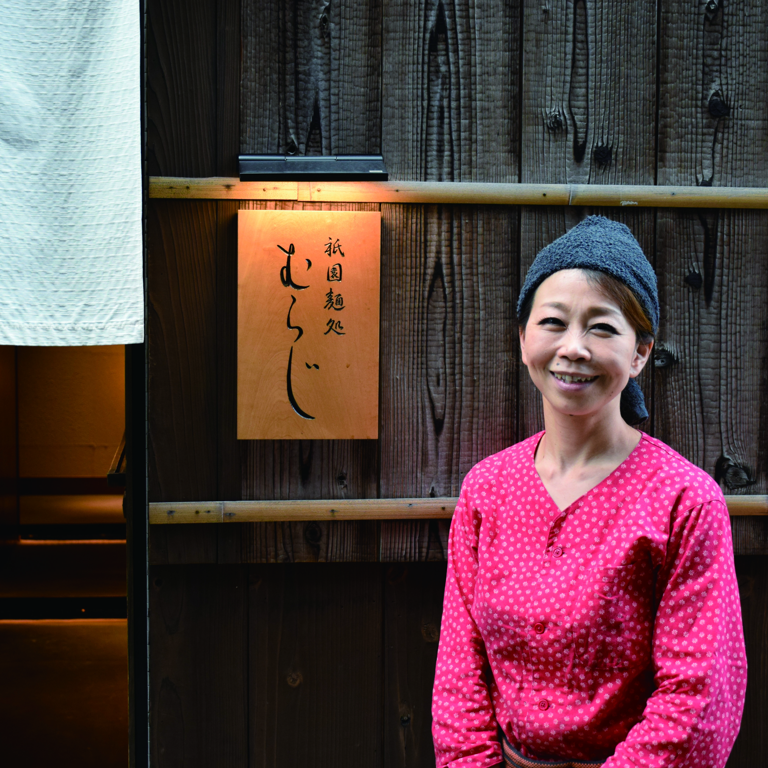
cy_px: 384
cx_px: 362
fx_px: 1456
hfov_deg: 29.5
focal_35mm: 58
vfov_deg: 29.6
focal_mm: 30
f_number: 4.5
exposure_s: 1/80
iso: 640
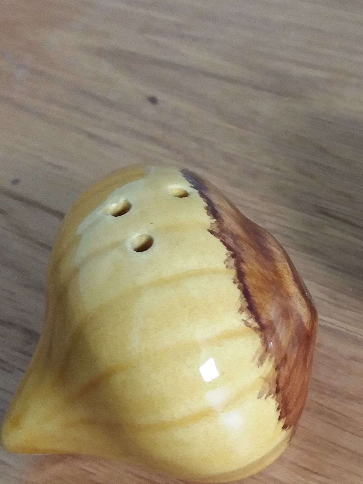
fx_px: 881
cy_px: 292
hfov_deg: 22.8
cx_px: 318
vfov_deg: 30.6
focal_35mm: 63
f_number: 1.9
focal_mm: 3.7
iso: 160
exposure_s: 1/17
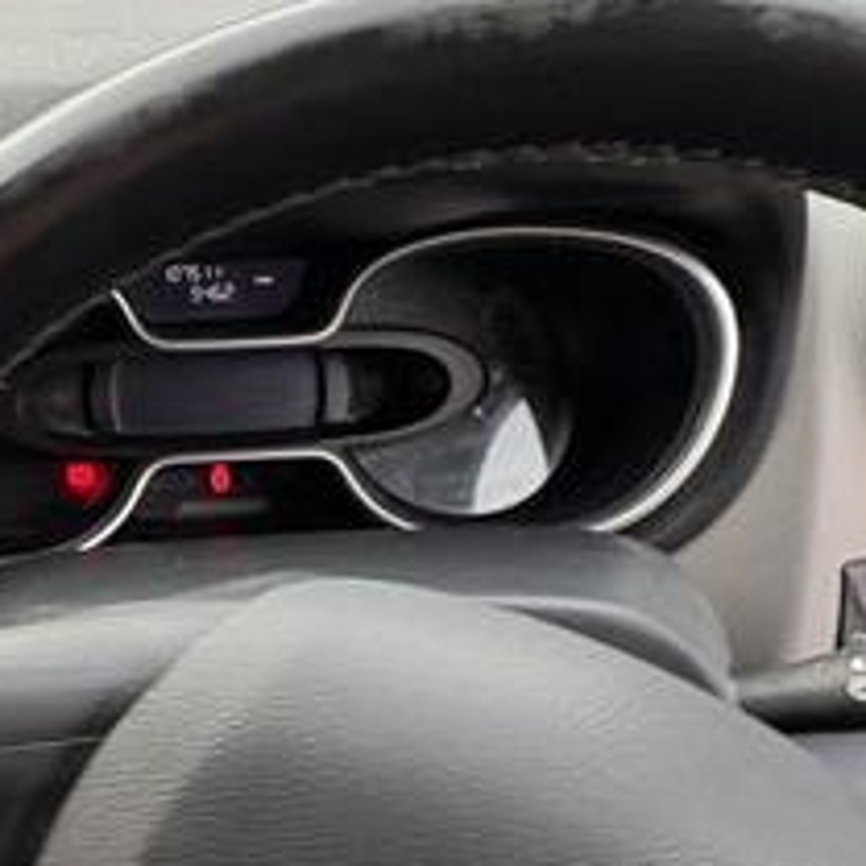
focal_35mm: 53
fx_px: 1500
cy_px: 530
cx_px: -116
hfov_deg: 28.8
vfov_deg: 32.1
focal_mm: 2.22
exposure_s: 1/83
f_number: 2.2
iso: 200
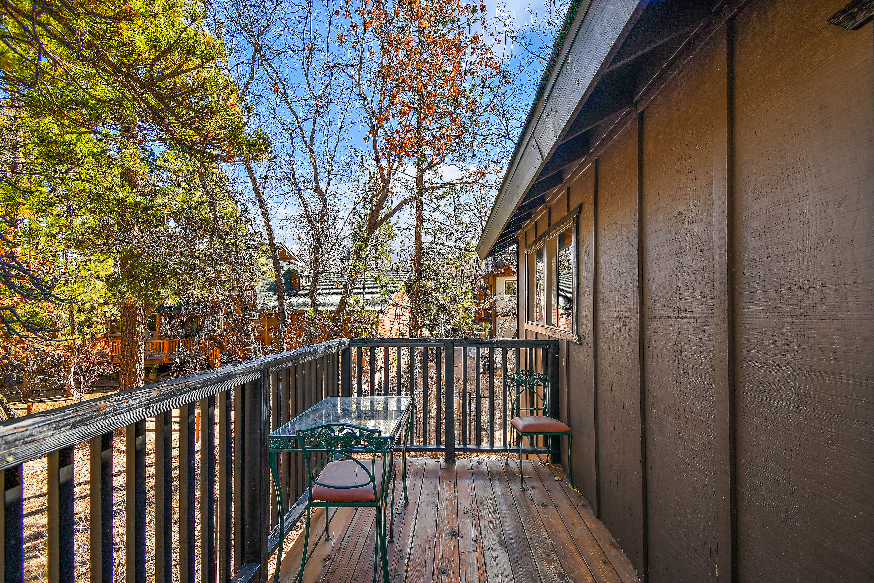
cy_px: 292
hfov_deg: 100.4
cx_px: 437
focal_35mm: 15
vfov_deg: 77.3
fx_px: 364
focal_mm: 10
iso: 100
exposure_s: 1/50
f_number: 5
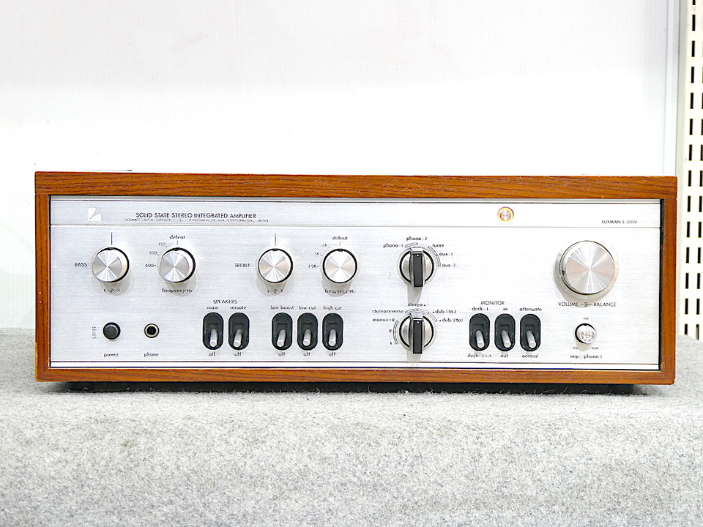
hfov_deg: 26.3
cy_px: 264
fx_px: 1503
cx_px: 352
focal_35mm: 74
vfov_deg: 19.9
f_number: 4.6
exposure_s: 1/10
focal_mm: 13.2
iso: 200
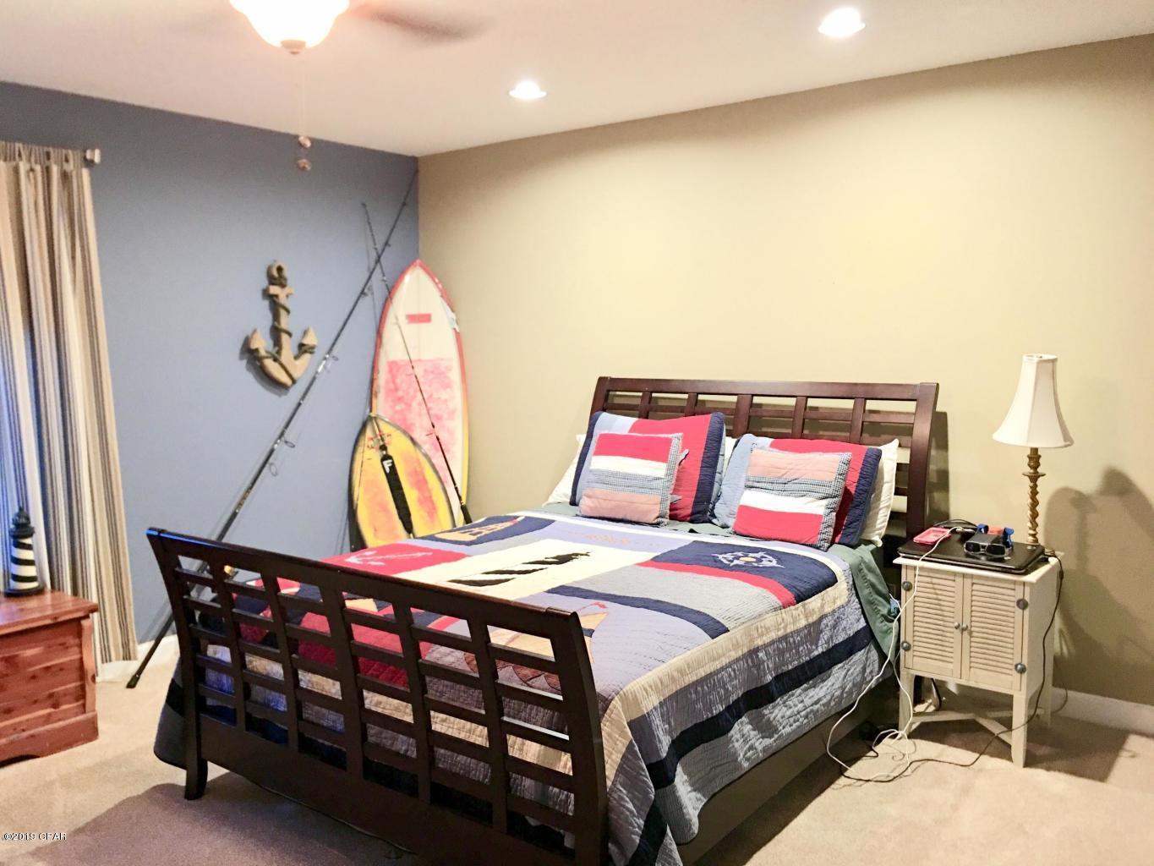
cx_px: 577
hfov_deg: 61.7
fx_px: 967
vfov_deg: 48.2
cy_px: 433
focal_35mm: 29
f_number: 2.2
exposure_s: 1/4
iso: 50
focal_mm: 4.15
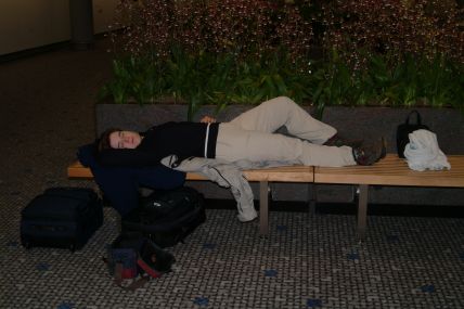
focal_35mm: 45
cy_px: 154
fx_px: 580
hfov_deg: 43.6
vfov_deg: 29.8
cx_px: 232
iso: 100
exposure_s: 1/60
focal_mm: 30
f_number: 4.5
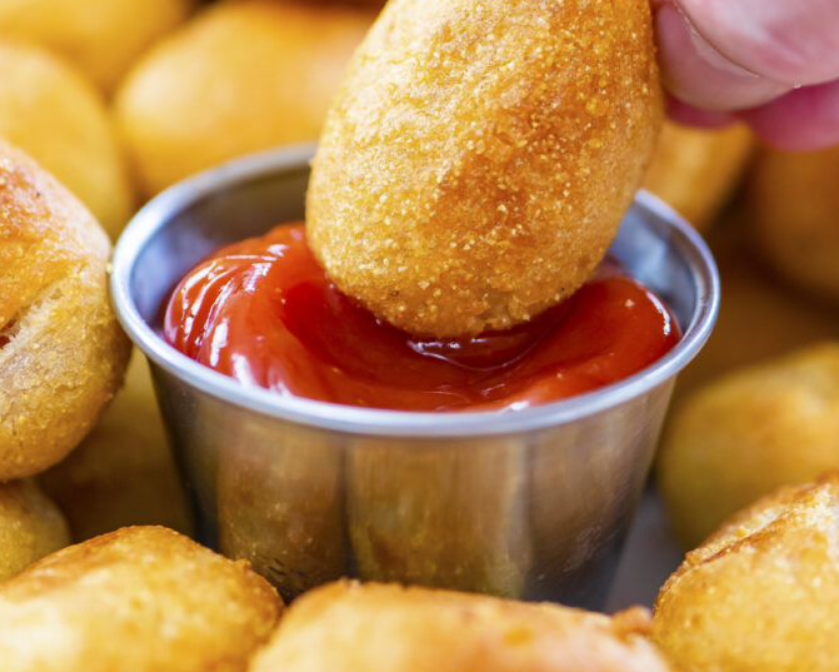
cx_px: 431
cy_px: 166
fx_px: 4197
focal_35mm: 169
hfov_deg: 11.4
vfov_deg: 9.1
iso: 800
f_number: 5.6
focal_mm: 105
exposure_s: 1/100
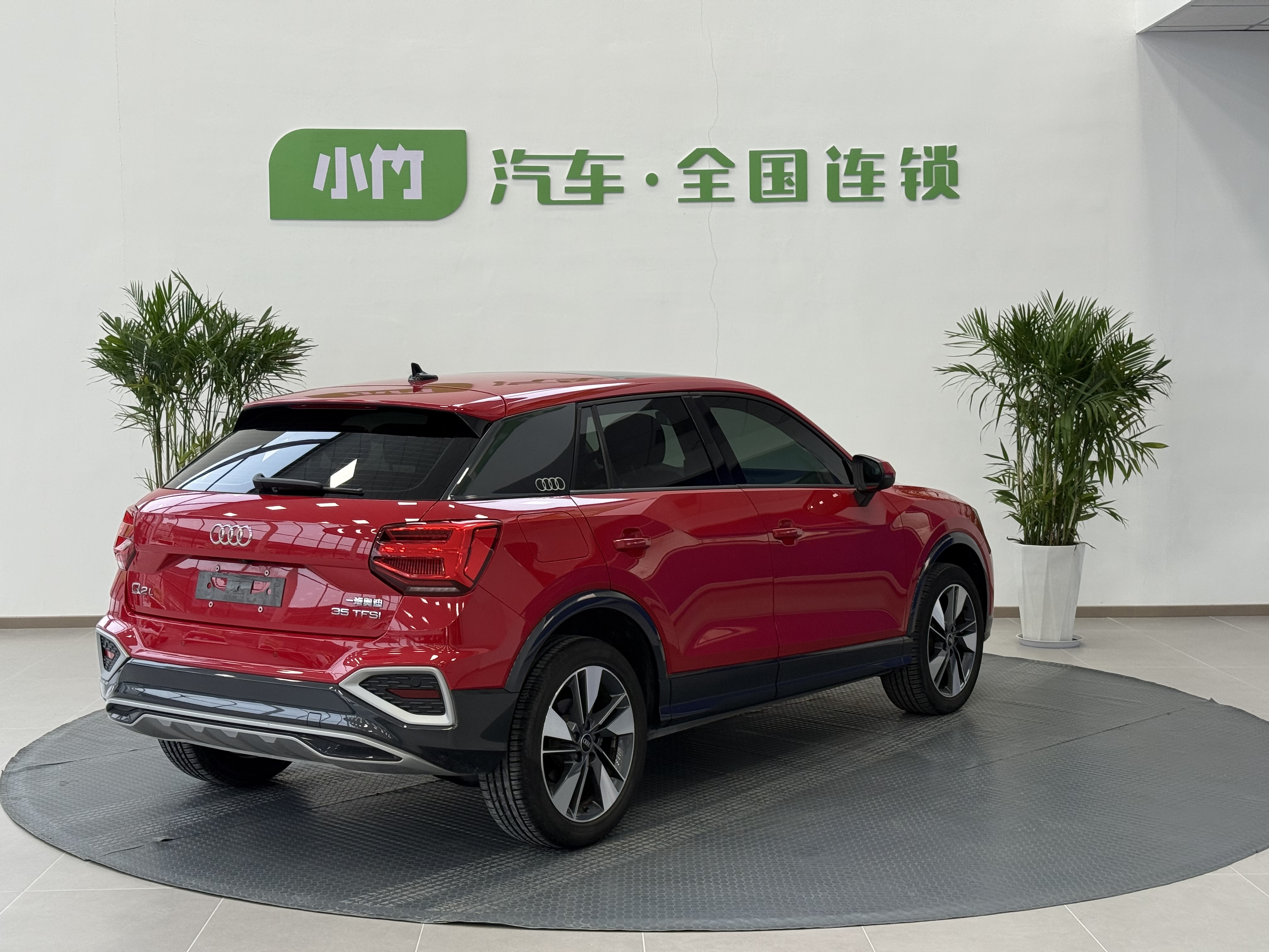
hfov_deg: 39.7
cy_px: 476
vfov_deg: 30.3
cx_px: 634
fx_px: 1760
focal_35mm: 48
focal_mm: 6.76
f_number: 1.78
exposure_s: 1/103
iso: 100
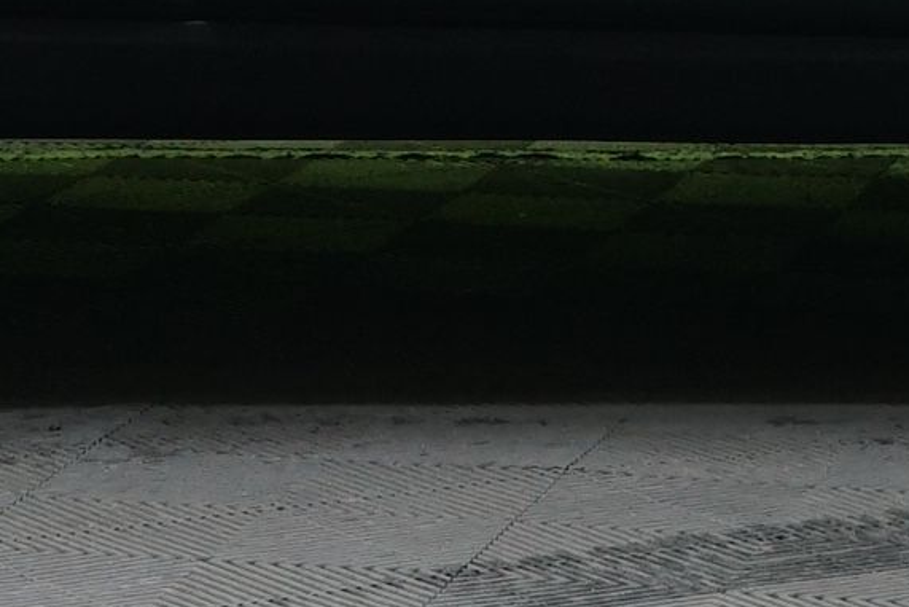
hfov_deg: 8.1
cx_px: 267
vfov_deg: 5.3
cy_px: -682
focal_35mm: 255
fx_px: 6440
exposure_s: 1/20
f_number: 4.5
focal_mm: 37
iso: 800
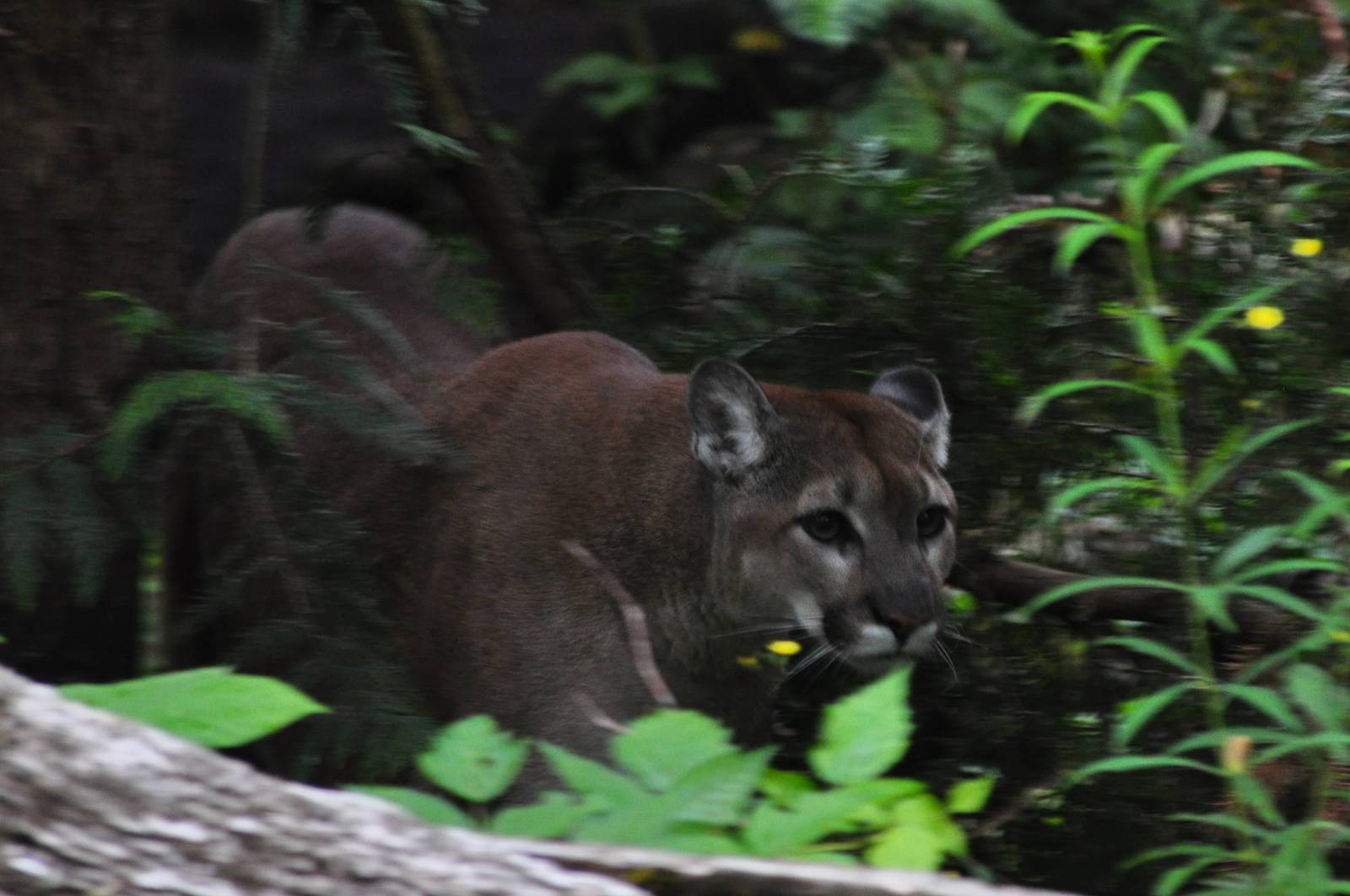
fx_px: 15170
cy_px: 448
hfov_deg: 5.1
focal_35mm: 405
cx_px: 675
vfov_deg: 3.4
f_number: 7.1
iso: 800
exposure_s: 1/30
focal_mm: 270
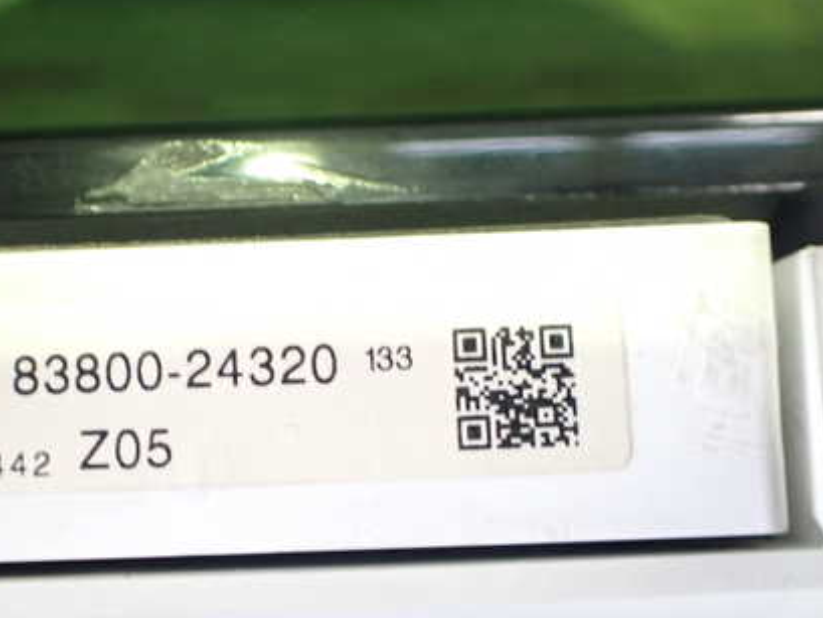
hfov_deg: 42.5
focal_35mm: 44
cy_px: 332
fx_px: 1046
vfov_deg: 32.9
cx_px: 292
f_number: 2.3
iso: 800
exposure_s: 1/40
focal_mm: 5.4
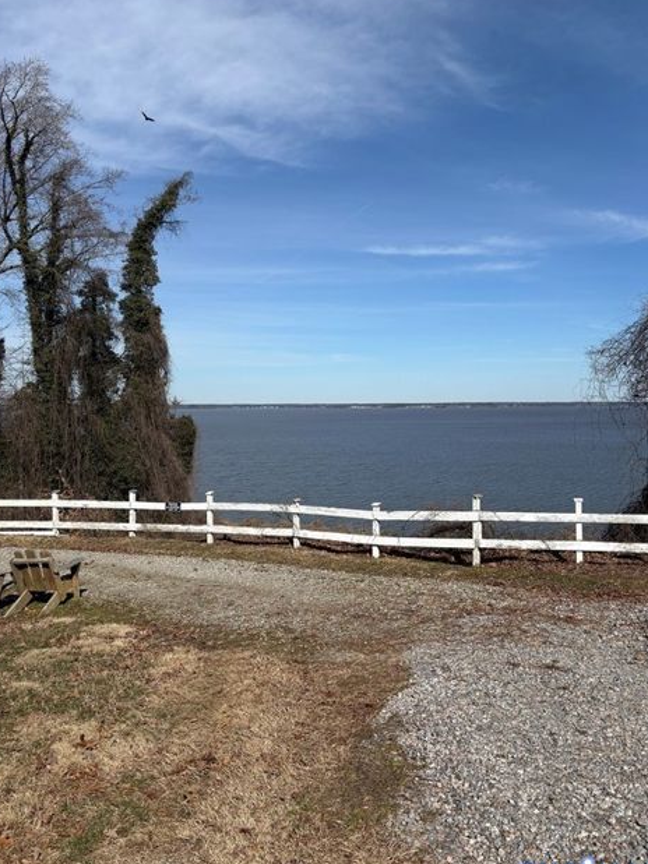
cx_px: 309
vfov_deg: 63.5
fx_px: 699
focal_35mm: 28
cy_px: 425
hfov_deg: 49.7
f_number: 1.6
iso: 50
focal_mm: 5.96
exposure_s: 1/6329
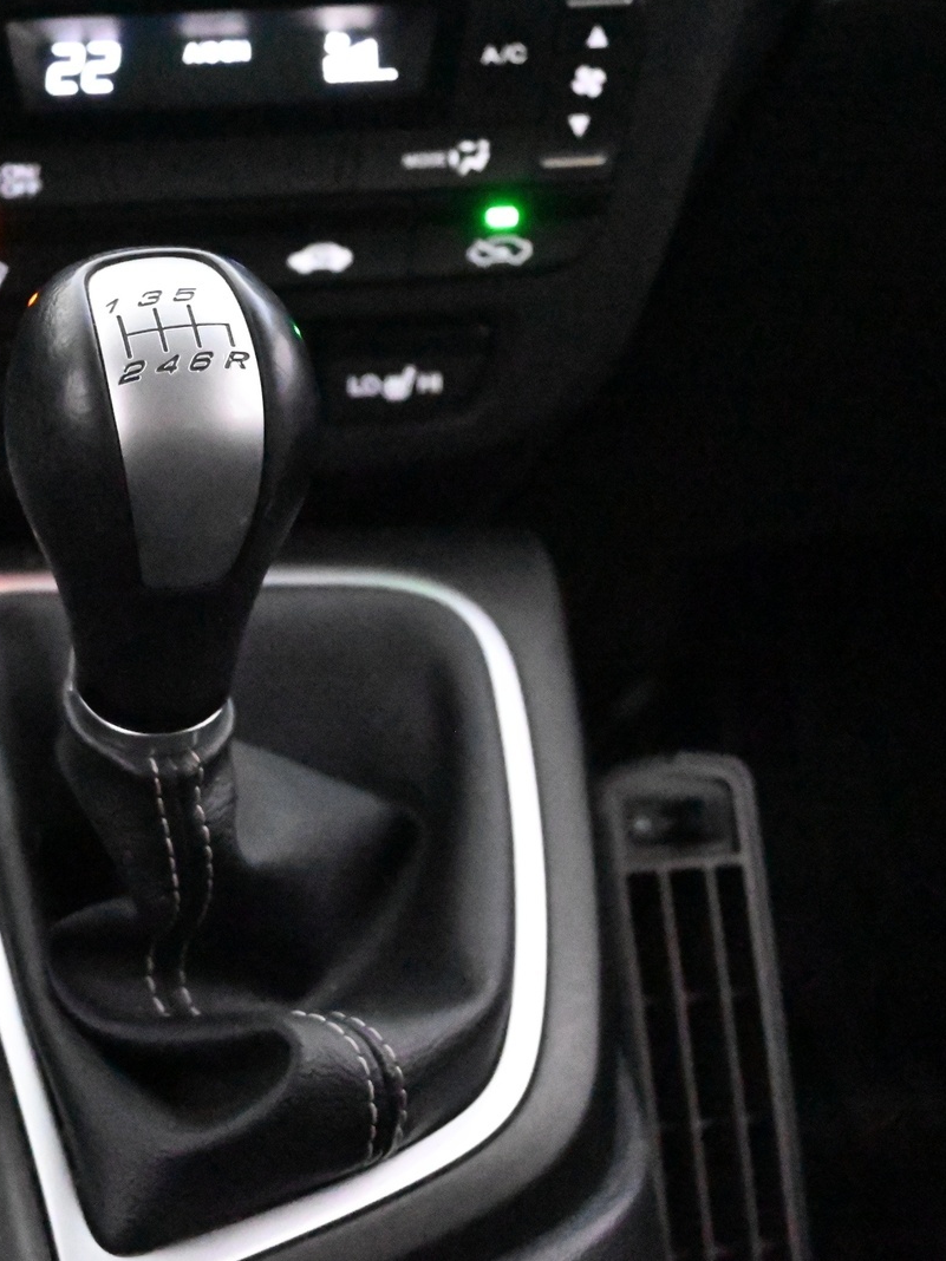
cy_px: 626
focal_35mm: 90
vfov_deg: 21.8
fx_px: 3270
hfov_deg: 16.3
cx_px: 112
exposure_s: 1/60
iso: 36000
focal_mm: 41
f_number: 5.6
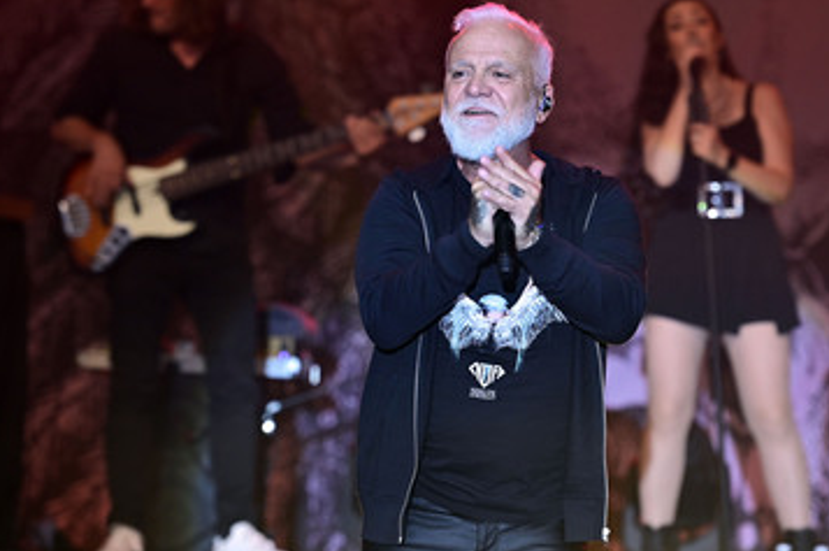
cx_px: 475
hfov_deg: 9.6
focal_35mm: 215
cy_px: 270
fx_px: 4944
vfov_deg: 6.4
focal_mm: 170
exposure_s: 1/500
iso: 1600
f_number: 4
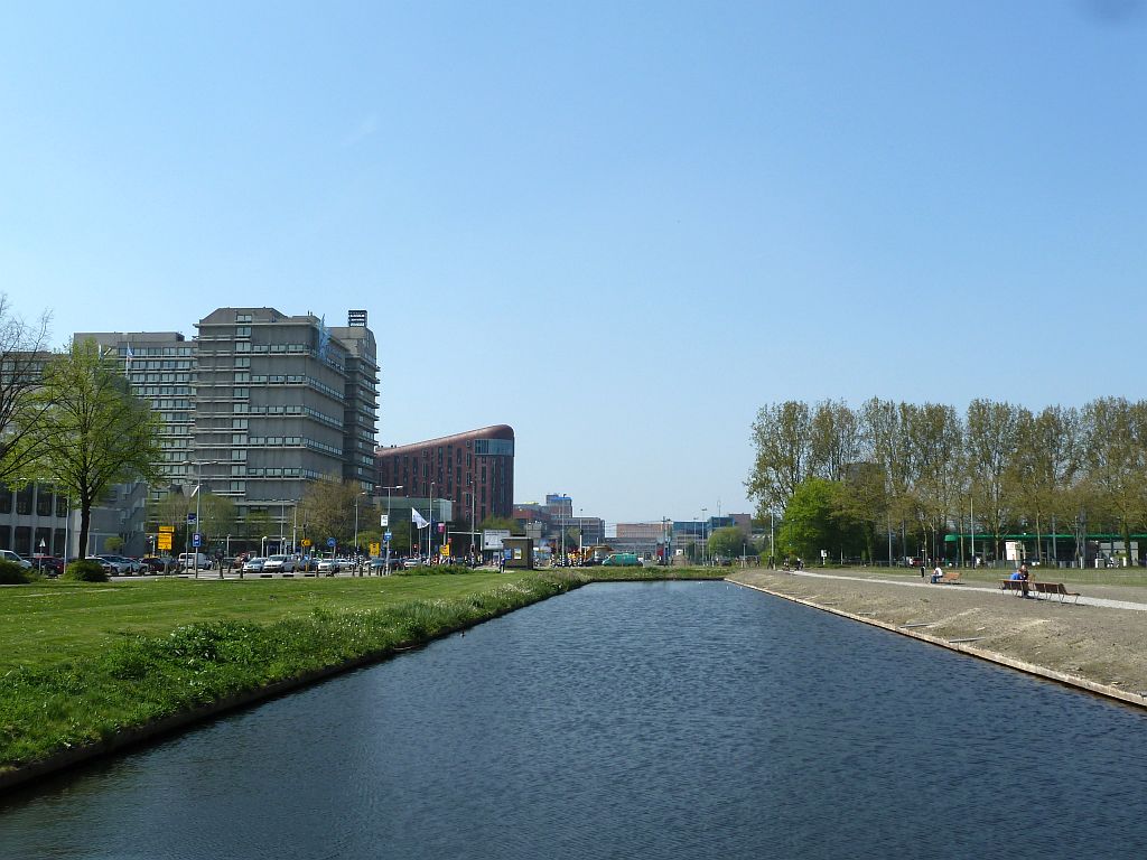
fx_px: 1160
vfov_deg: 40.7
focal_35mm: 35
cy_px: 430
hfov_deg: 52.6
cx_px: 574
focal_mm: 5.7
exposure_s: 1/400
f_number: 5
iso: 80
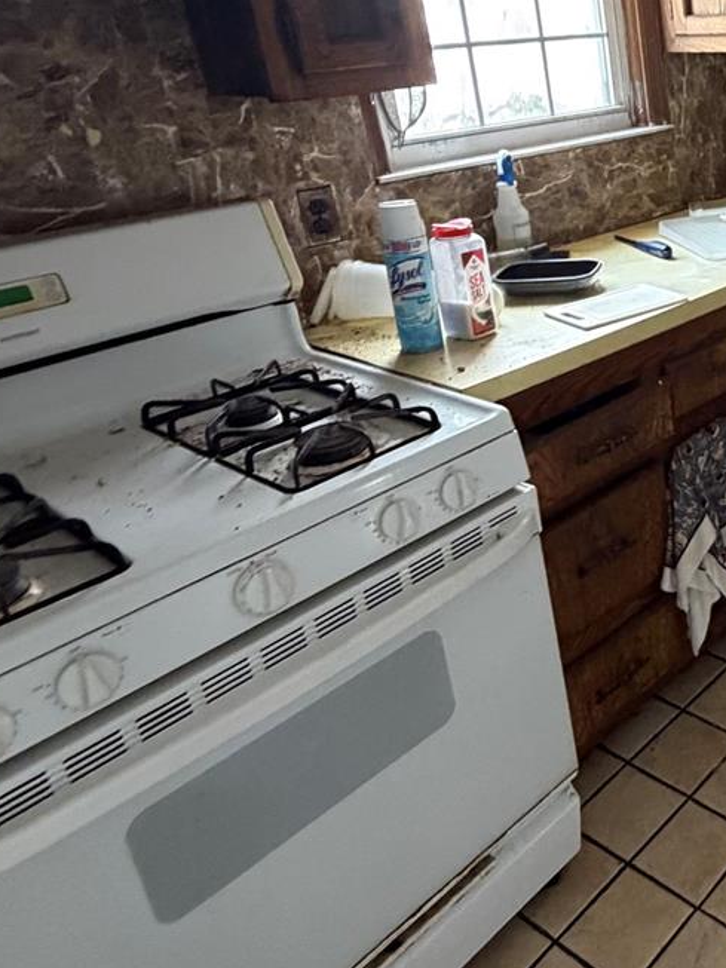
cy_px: 330
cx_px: 834
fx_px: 923
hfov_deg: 35.4
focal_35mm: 33
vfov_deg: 54.3
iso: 640
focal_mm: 2.22
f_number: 2.2
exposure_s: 1/60
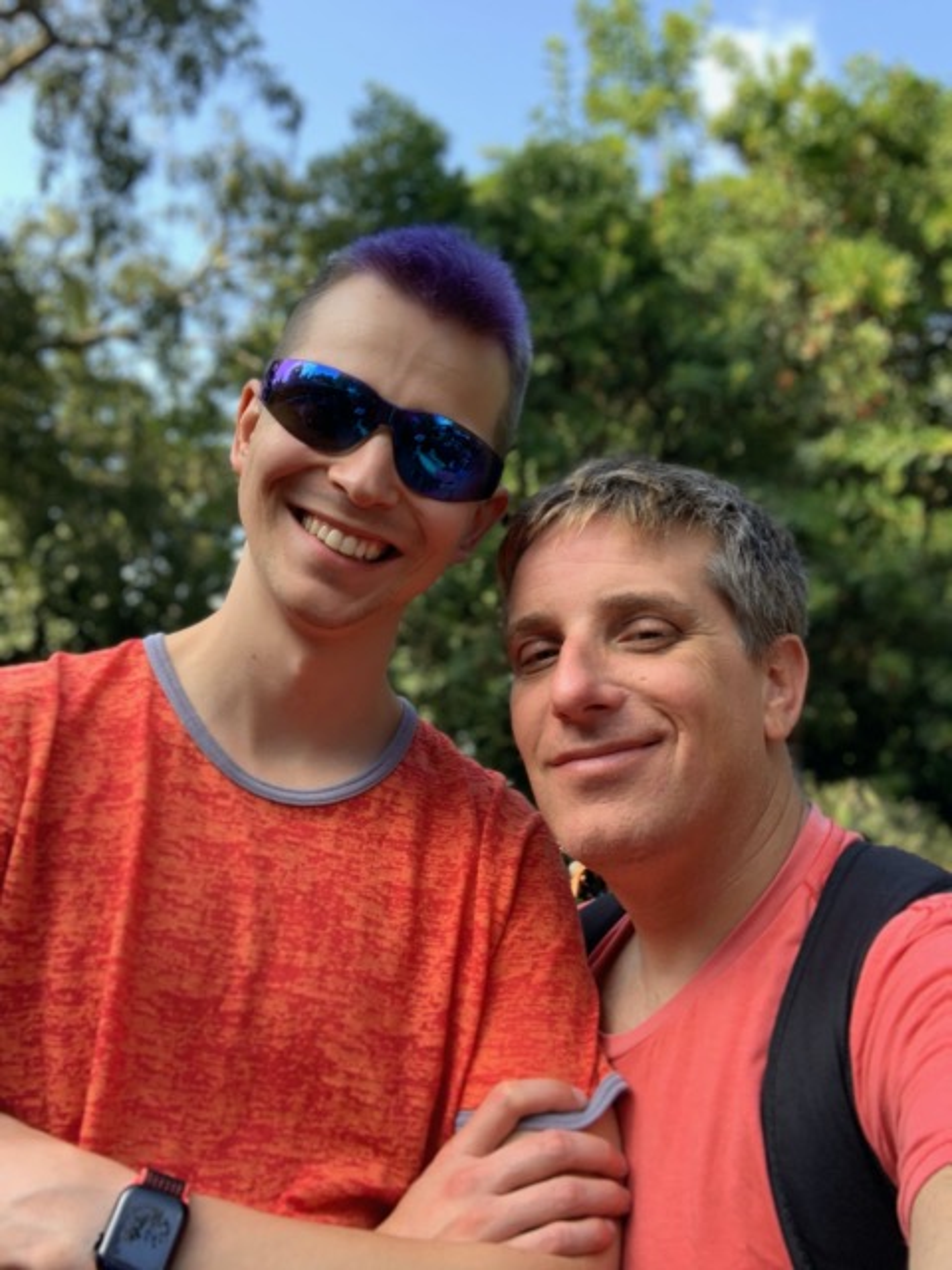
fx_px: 1173
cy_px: 635
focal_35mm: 32
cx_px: 476
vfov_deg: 56.8
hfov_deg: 44.2
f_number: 2.2
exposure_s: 1/121
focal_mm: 2.87
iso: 25
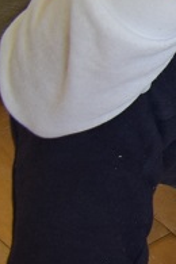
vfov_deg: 10.9
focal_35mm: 187
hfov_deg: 5.6
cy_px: 9
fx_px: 1371
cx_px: 862
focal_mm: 18
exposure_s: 1/80
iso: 200
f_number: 3.5
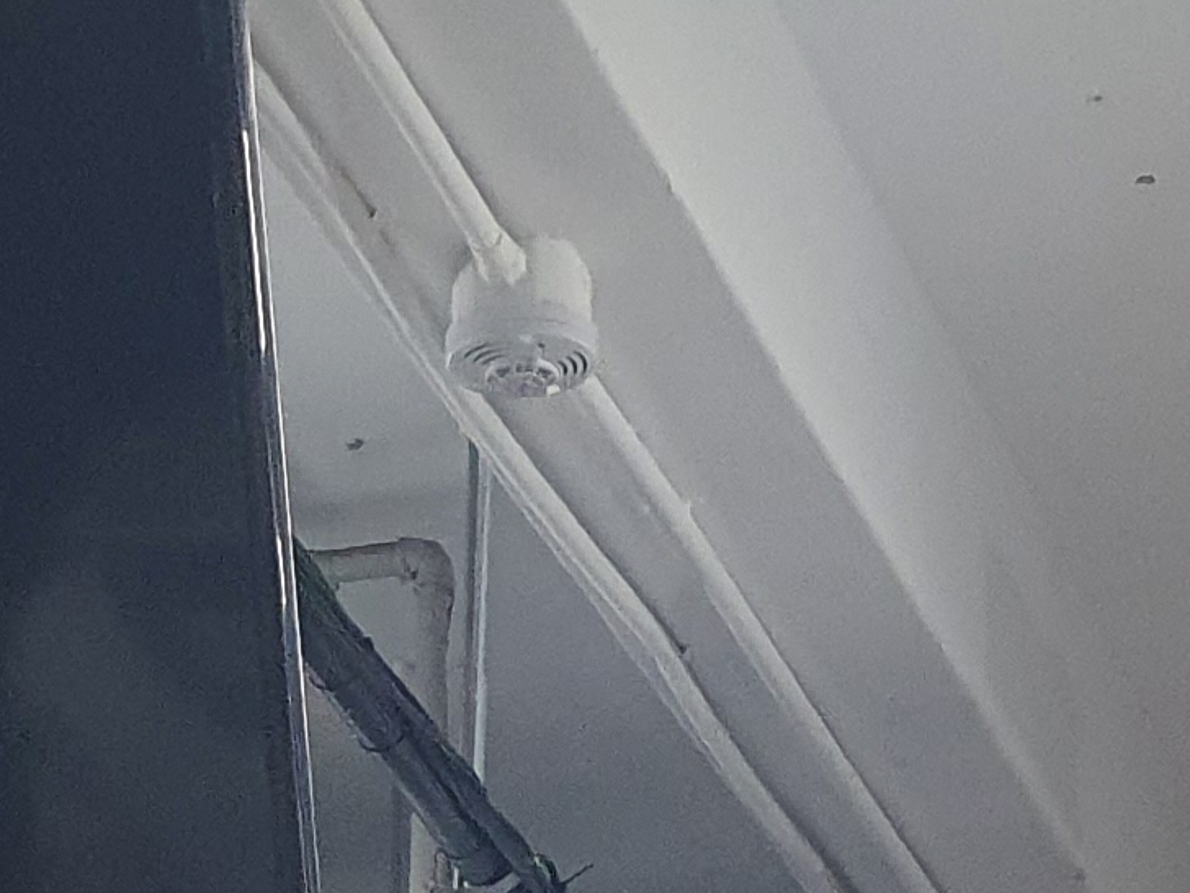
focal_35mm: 144
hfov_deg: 13.6
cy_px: 2326
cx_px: 193
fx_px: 4950
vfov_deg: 9.0
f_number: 2.4
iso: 250
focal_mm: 4.3
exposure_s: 1/120
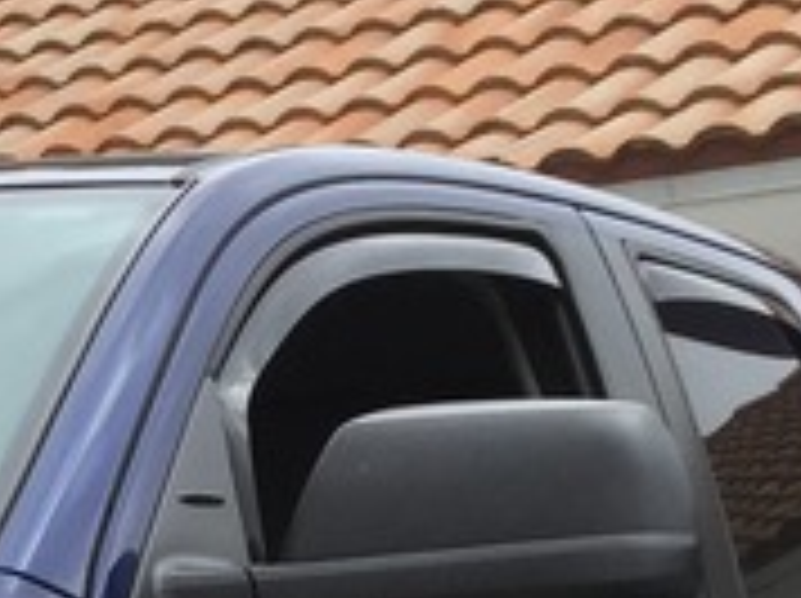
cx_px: -441
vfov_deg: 8.0
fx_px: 3859
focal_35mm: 167
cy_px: 1565
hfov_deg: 11.3
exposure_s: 1/1199
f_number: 2.2
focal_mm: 4.15
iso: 32
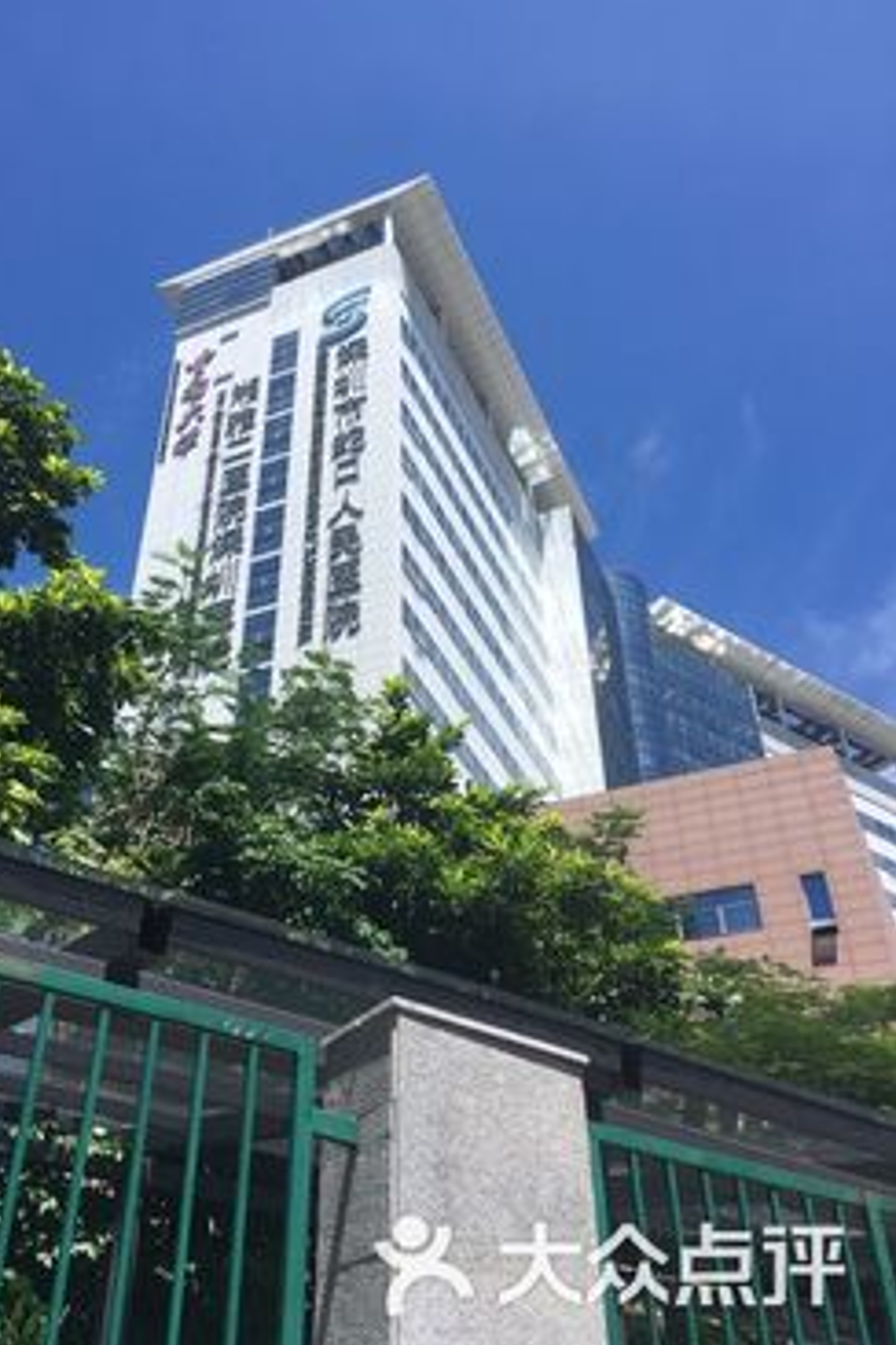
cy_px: 639
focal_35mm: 33
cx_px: 349
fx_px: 1232
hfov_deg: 39.8
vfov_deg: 57.2
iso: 25
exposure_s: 1/1672
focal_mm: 4.15
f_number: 2.2
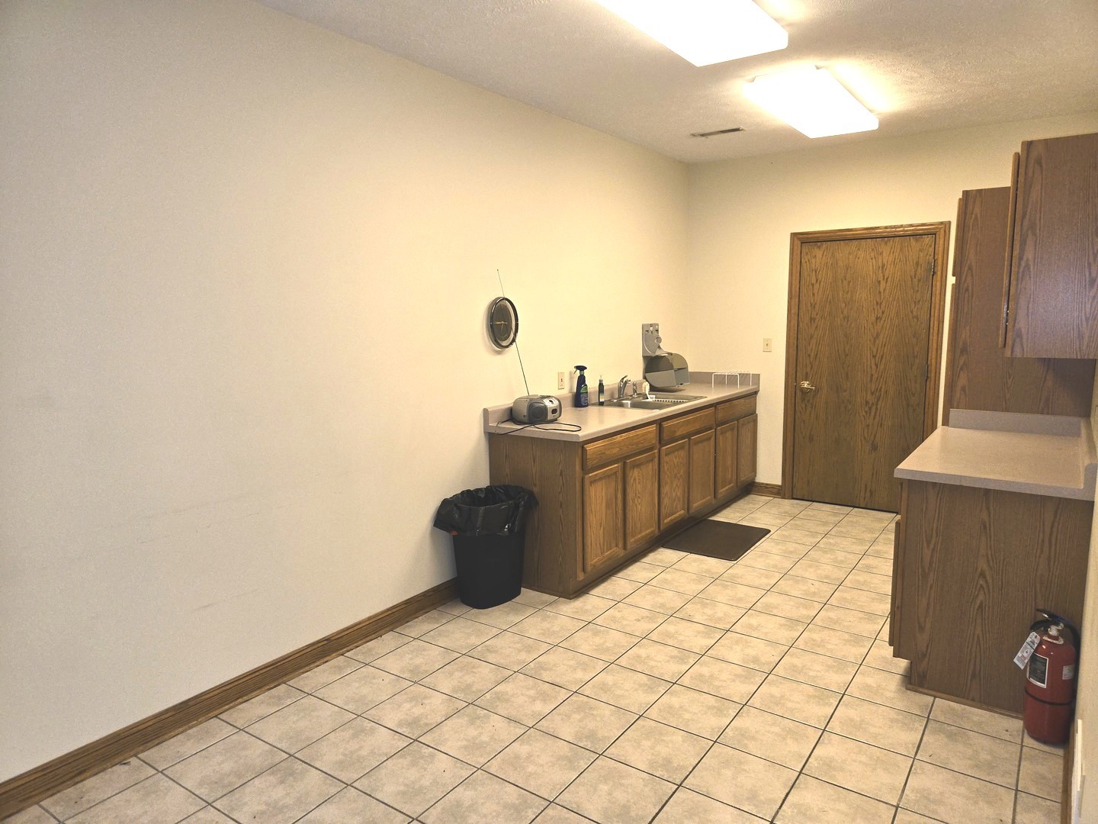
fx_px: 730
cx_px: 549
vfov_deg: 58.9
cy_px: 412
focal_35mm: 23
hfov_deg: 73.9
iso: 100
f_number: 1.8
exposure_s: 1/40
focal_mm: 5.4
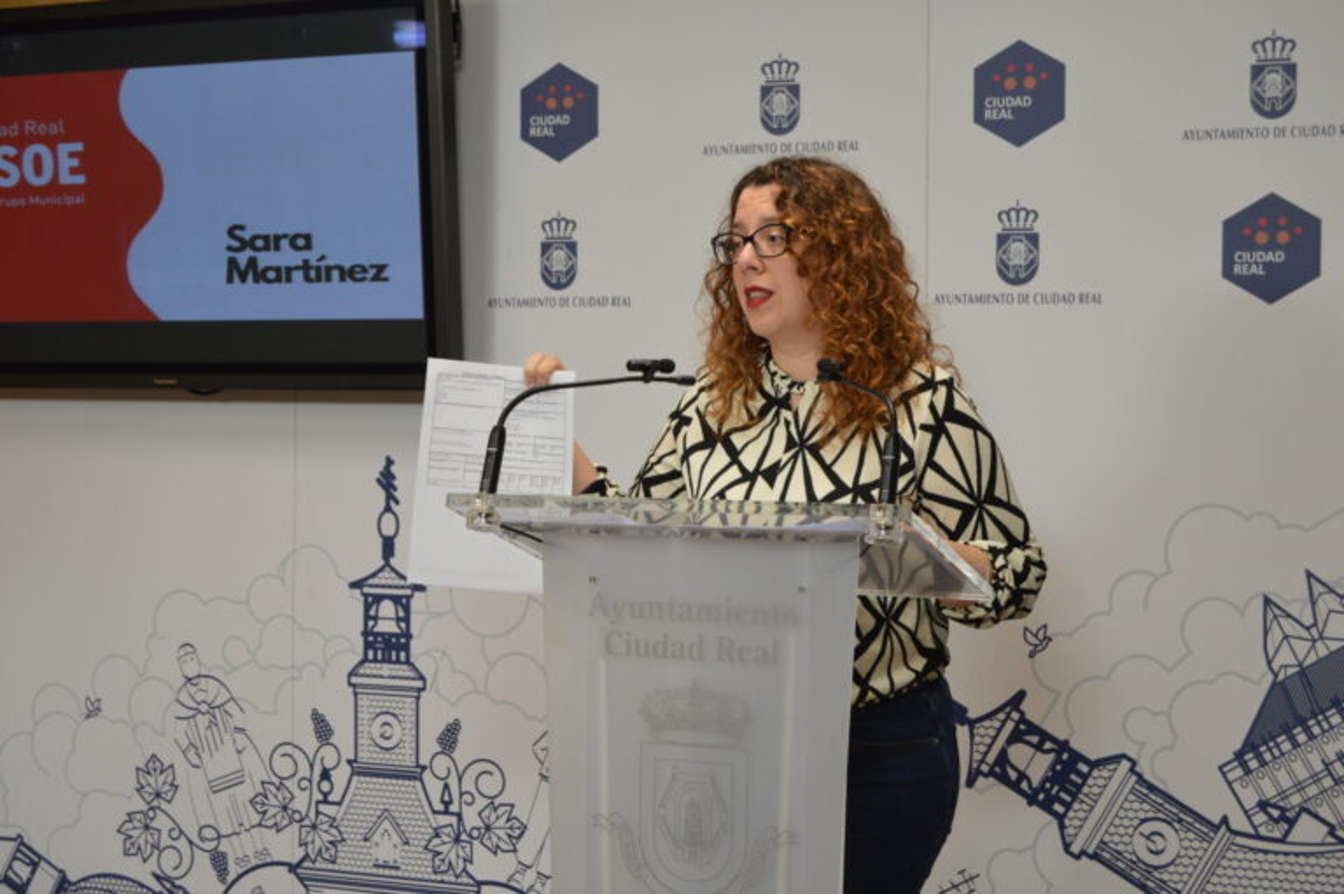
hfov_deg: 35.1
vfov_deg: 23.7
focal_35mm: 57
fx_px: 2127
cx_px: 672
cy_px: 447
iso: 400
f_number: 4.8
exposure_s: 1/60
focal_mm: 38
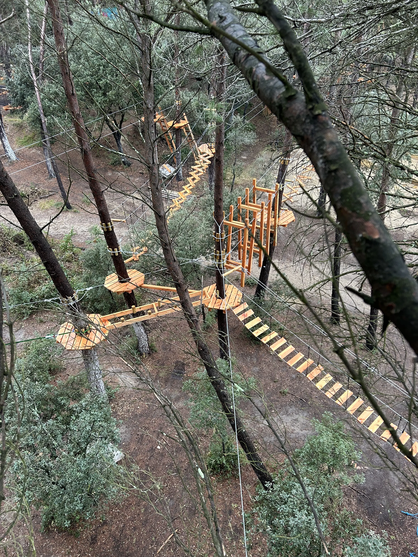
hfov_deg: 53.1
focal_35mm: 26
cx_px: 209
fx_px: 419
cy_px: 278
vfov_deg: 67.3
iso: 125
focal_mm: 5.7
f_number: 1.5
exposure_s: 1/100
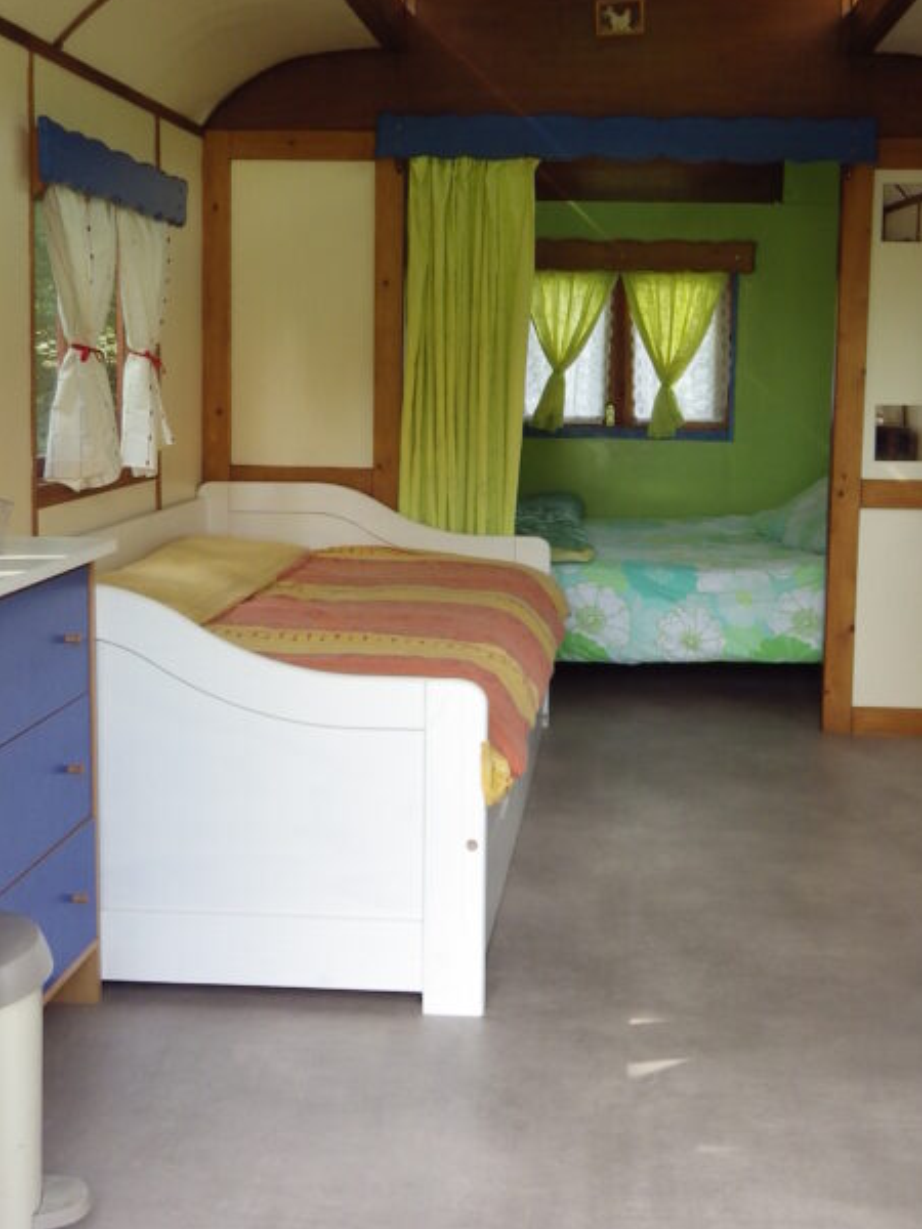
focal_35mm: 44
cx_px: 510
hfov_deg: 32.8
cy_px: 526
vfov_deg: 42.8
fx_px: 1563
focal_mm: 4
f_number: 3.1
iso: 100
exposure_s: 1/80
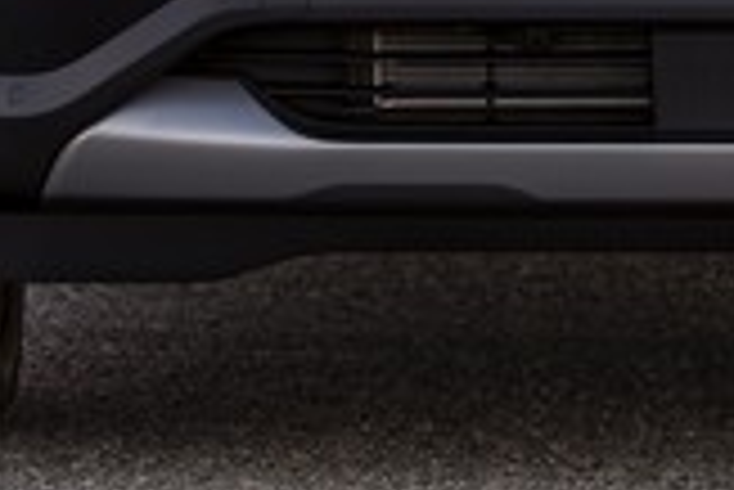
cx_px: 748
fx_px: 11815
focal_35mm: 579
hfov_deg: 3.6
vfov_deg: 2.4
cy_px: -584
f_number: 5
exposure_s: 1/15
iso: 64
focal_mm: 105
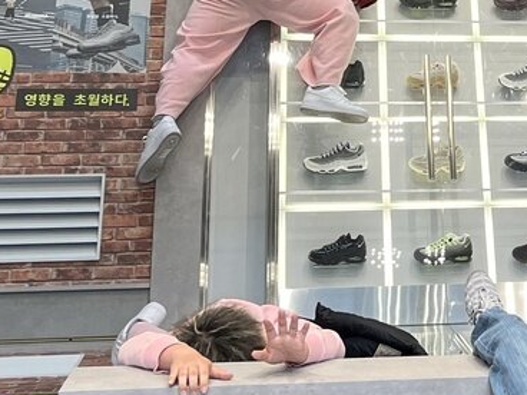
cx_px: 599
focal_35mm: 99
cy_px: 16
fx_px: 1507
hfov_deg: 18.9
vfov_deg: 14.7
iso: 80
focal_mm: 5.1
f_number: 1.6
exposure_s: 1/120
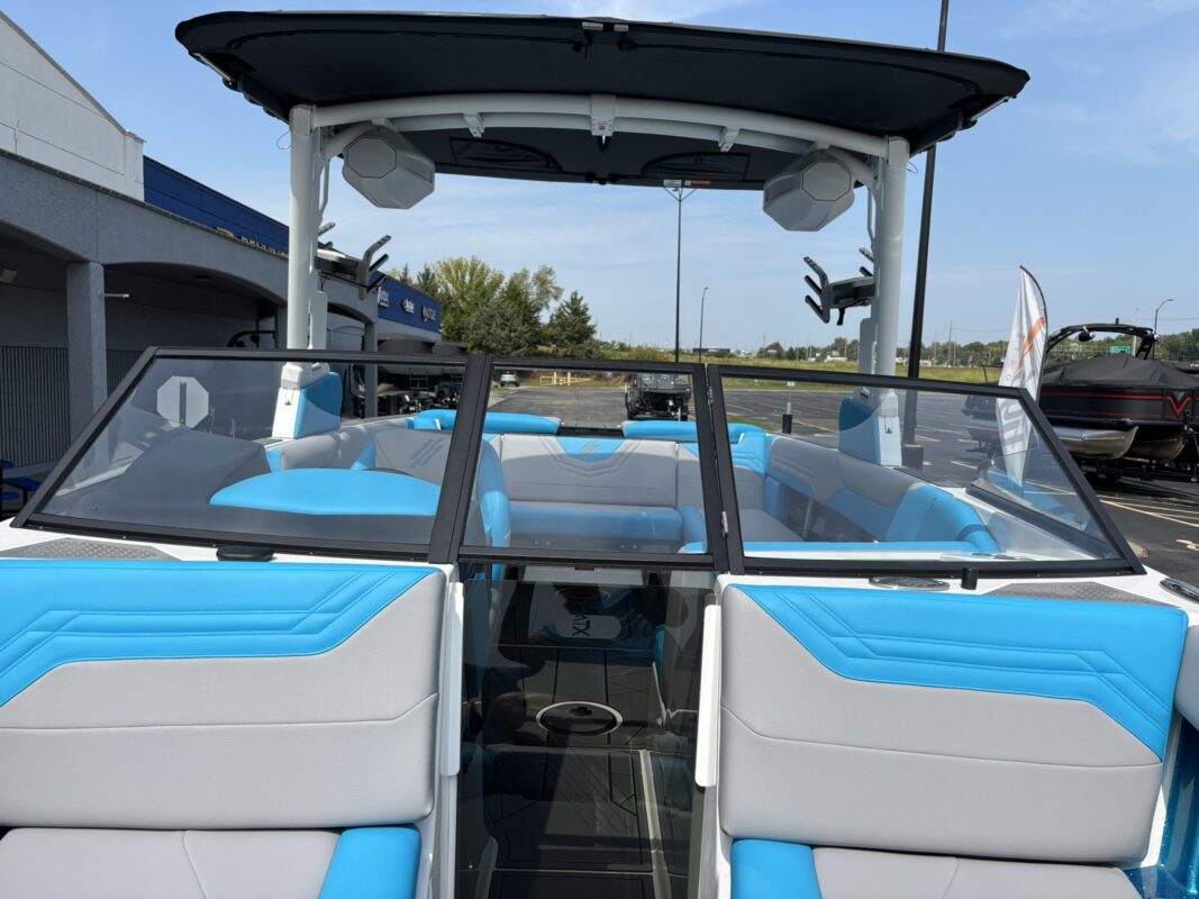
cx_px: 600
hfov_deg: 67.3
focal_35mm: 26
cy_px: 450
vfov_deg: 53.1
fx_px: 900
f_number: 1.6
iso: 50
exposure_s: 1/4255
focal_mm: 5.96
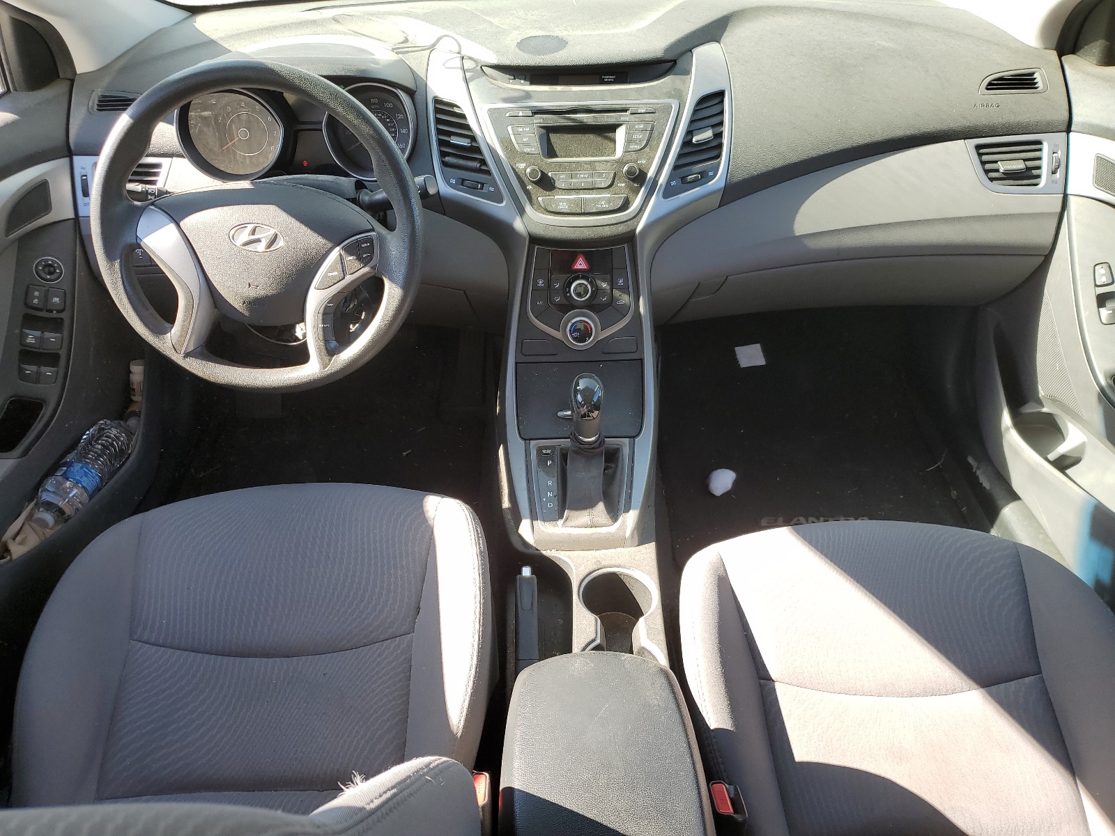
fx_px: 837
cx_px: 558
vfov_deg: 53.1
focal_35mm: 26
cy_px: 418
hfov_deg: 67.3
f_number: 1.5
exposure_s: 1/263
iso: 50
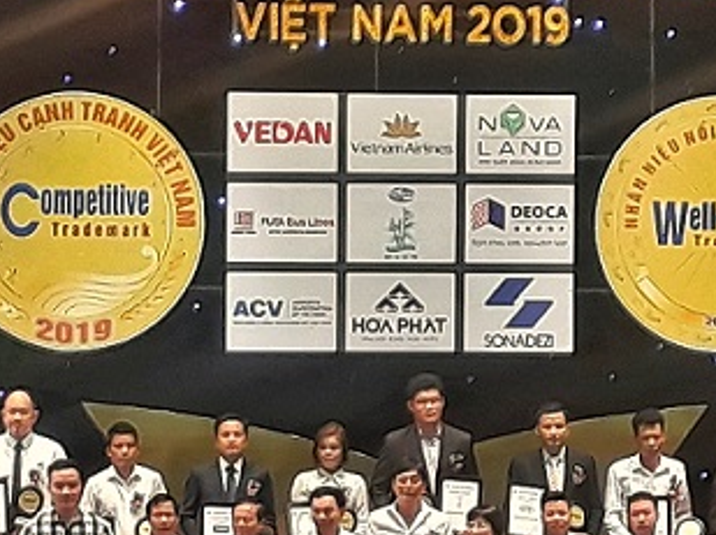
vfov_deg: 20.9
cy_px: 336
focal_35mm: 70
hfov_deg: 27.8
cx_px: 352
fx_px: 1446
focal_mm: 3.6
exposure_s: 1/33
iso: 80
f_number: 1.9
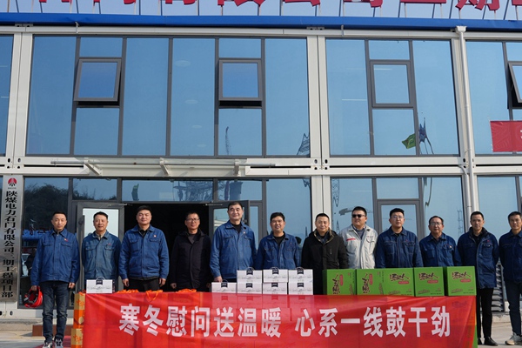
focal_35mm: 36
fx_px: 522
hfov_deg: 53.1
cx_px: 261
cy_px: 174
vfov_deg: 36.9
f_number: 4.5
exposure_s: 1/800
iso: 100
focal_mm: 24
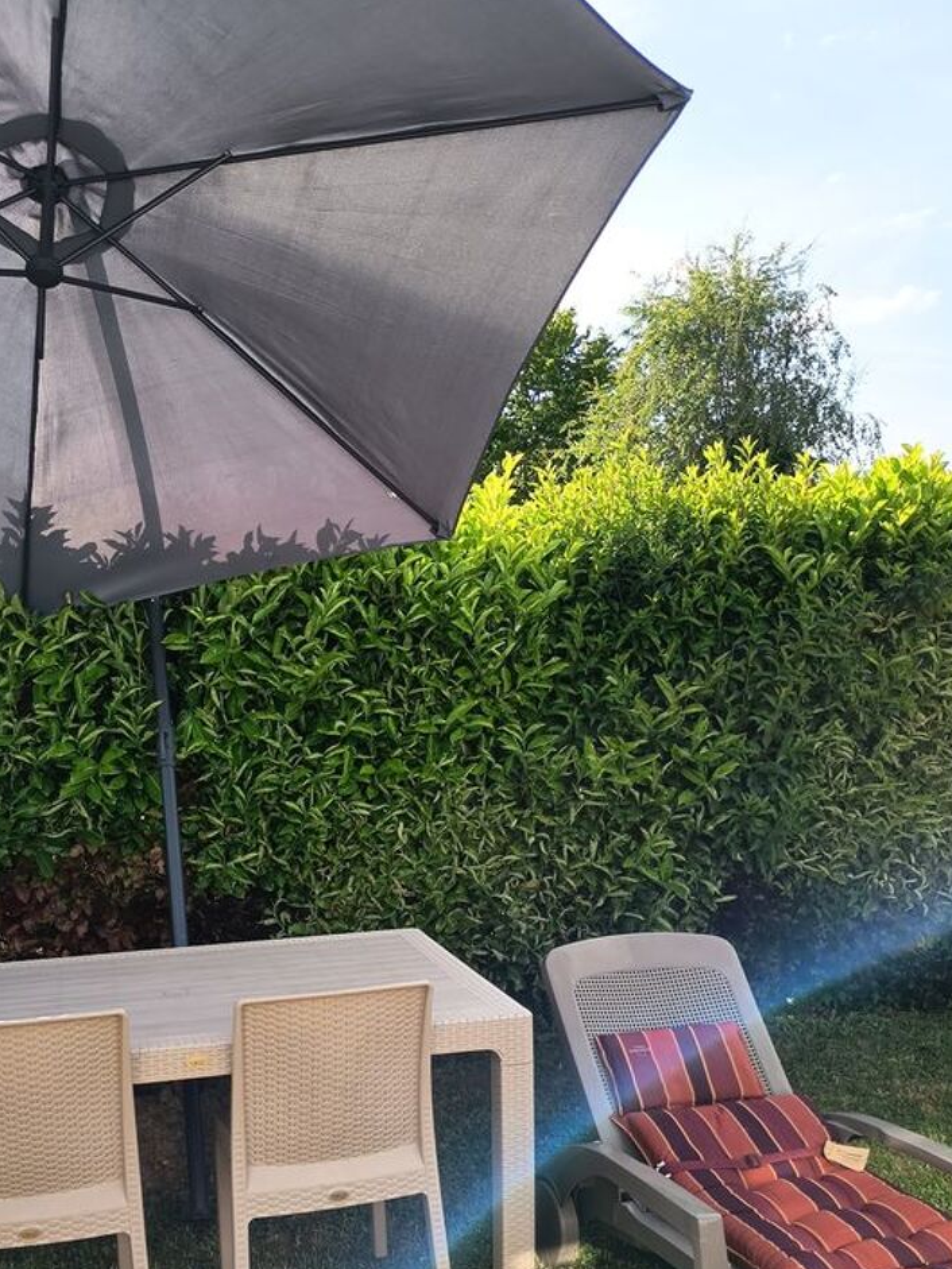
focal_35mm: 34
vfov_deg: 53.1
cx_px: 322
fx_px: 1246
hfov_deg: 41.3
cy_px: 825
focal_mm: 5.27
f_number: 1.7
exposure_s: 1/203
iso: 50
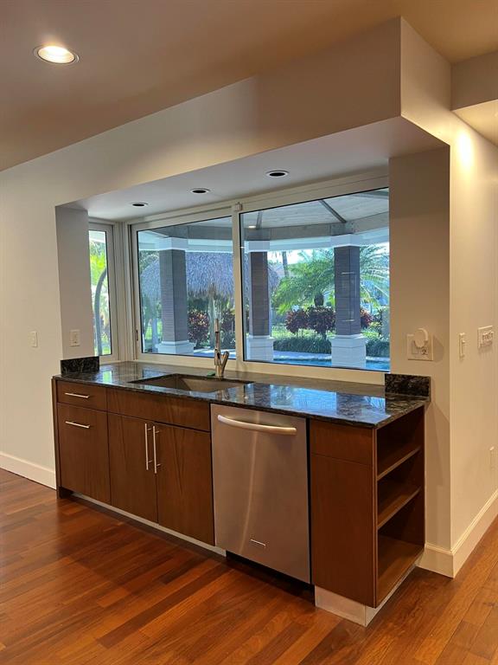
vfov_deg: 67.3
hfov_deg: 53.1
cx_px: 249
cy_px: 332
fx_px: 499
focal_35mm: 26
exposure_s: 1/60
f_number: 1.5
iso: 100
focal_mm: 5.7
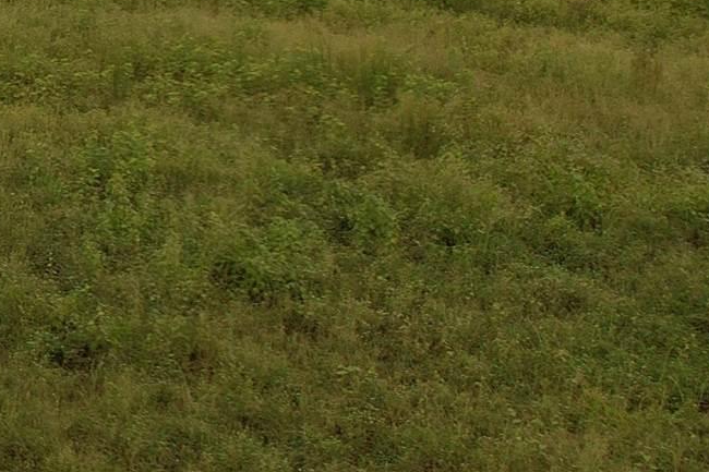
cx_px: -585
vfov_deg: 12.9
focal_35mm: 104
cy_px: -69
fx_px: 2048
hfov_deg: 16.3
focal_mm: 8.38
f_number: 2.8
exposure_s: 1/1250
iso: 100
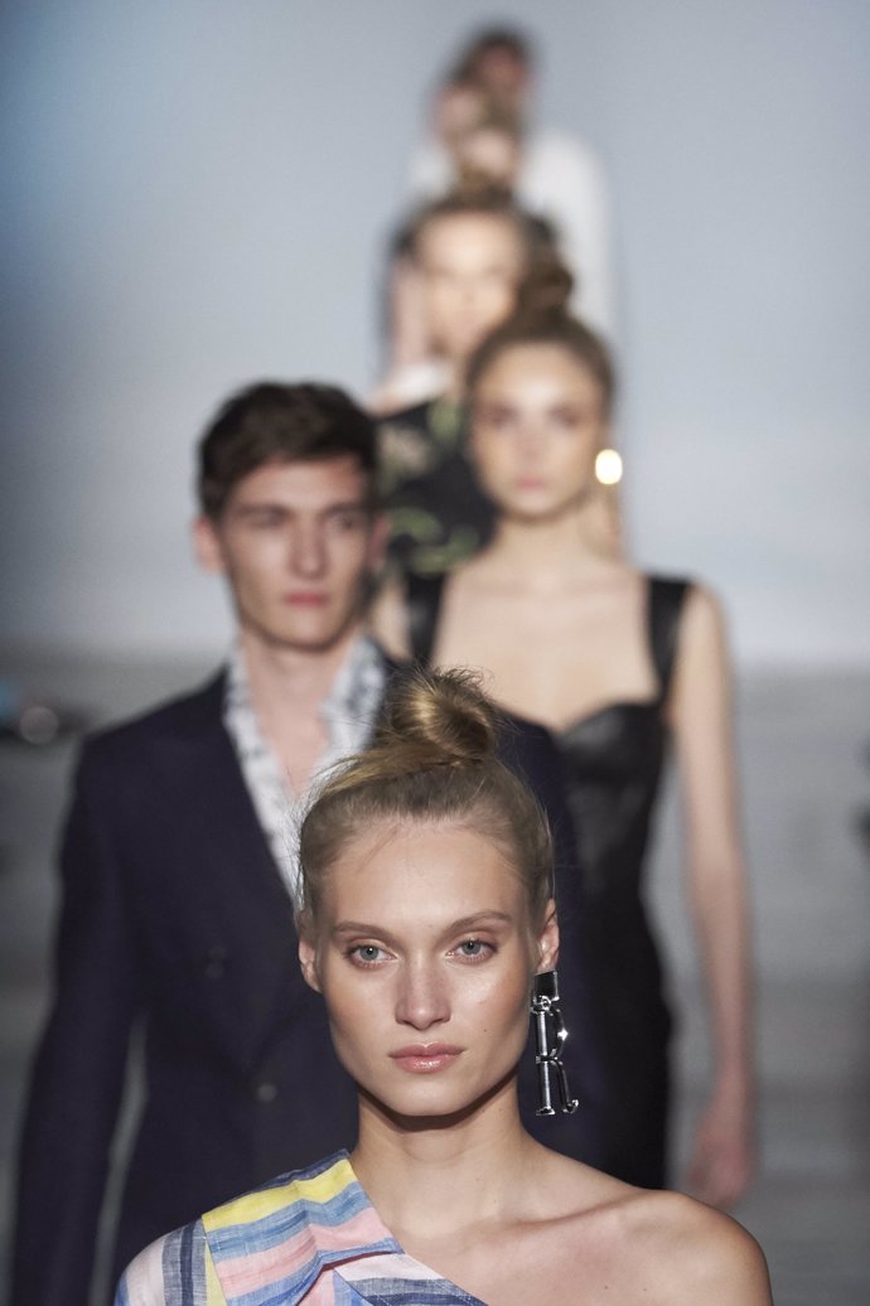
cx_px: 435
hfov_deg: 7.6
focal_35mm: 180
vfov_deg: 11.4
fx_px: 6529
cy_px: 653
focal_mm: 180
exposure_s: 1/400
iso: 2500
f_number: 5
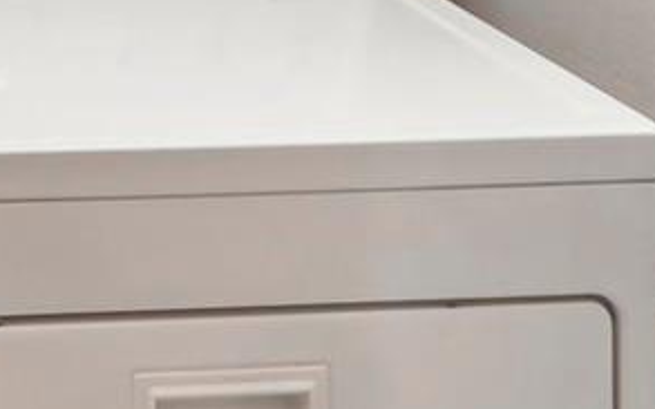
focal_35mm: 89
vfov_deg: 12.4
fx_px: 1588
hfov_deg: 20.8
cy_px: -478
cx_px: -241
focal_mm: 16
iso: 400
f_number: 8
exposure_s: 1/15
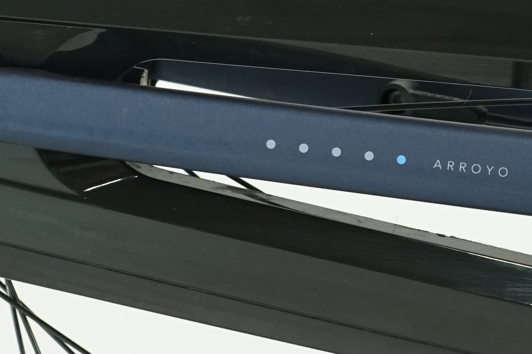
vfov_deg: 8.8
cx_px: 628
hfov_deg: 12.9
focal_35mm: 156
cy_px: 138
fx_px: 2305
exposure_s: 1/200
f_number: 5.6
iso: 1600
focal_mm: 38
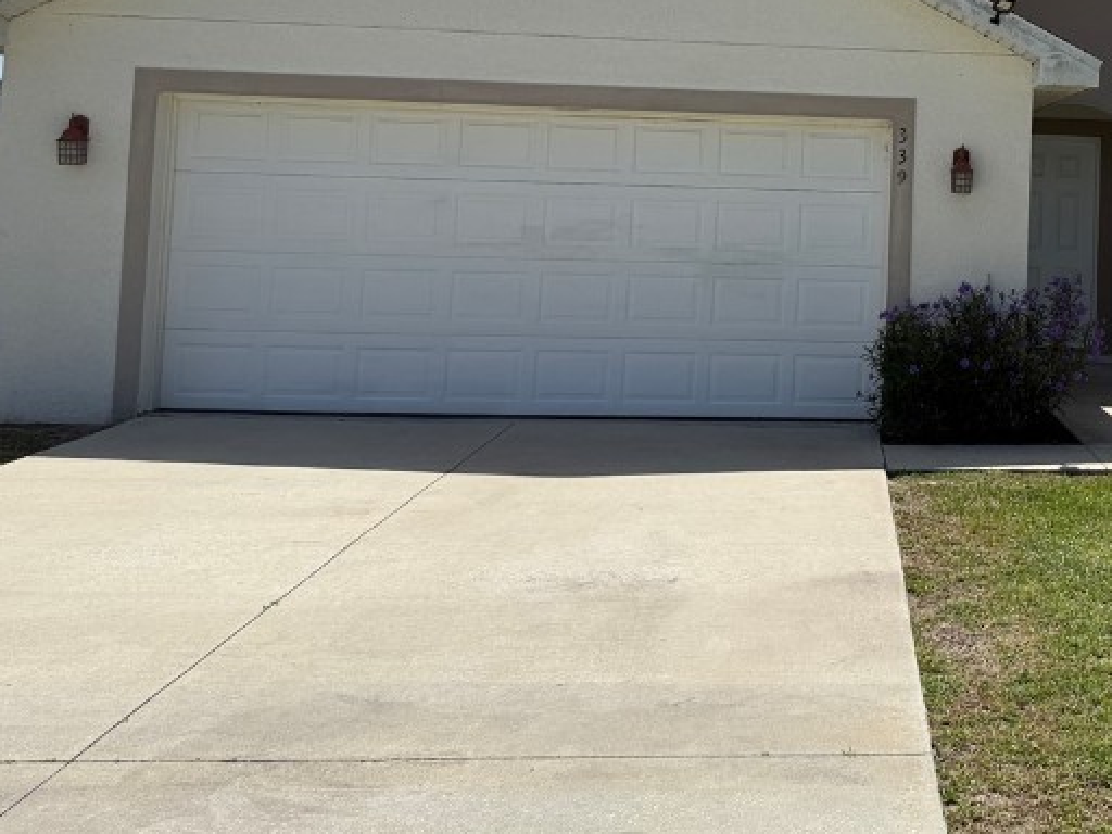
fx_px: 1542
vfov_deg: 29.3
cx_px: 956
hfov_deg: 37.6
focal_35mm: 48
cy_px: 113
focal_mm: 6.76
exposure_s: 1/6711
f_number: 1.78
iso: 80
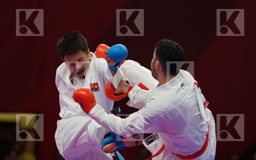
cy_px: 75
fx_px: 2686
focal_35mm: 385
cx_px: 130
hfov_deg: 5.5
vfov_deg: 3.4
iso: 2500
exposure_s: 1/1000
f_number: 4
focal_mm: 242
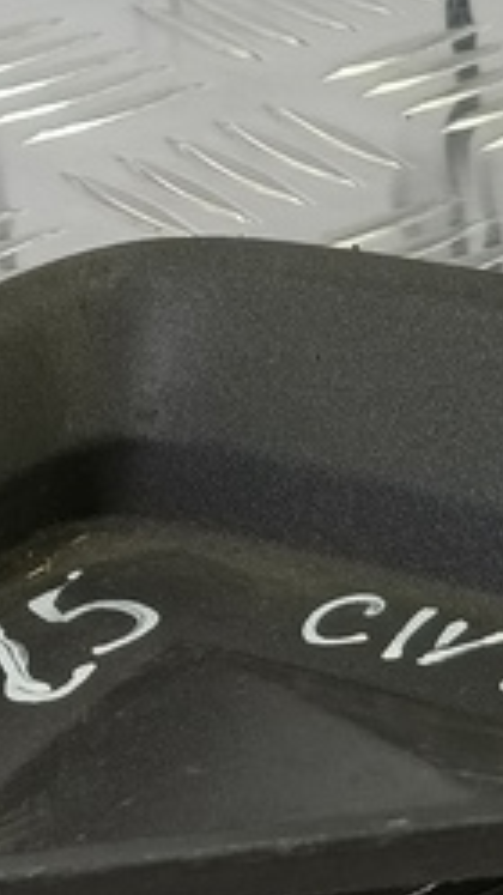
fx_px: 2443
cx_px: 611
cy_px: 654
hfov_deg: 11.5
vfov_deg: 20.6
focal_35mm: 103
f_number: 1.6
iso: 137
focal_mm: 4.11
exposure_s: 1/50
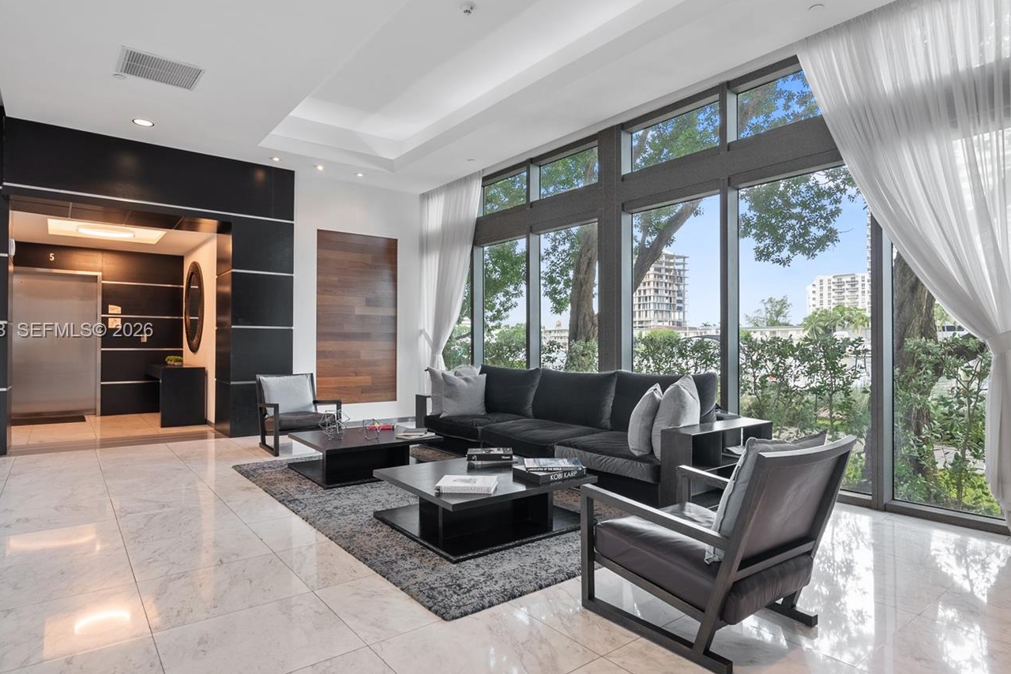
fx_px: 562
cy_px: 331
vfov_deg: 62.0
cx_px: 539
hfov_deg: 83.9
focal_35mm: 20
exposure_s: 1/2.5
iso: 200
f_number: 9
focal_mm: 16
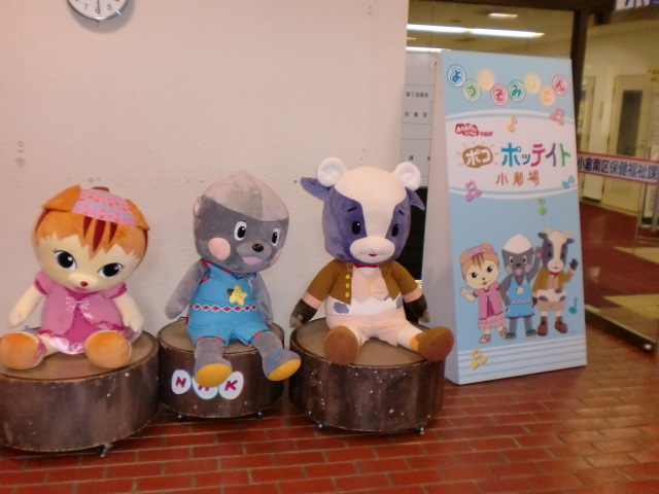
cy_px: 247
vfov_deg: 40.7
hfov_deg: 52.6
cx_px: 330
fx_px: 666
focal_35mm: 35
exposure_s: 1/60
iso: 400
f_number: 3.1
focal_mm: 6.3
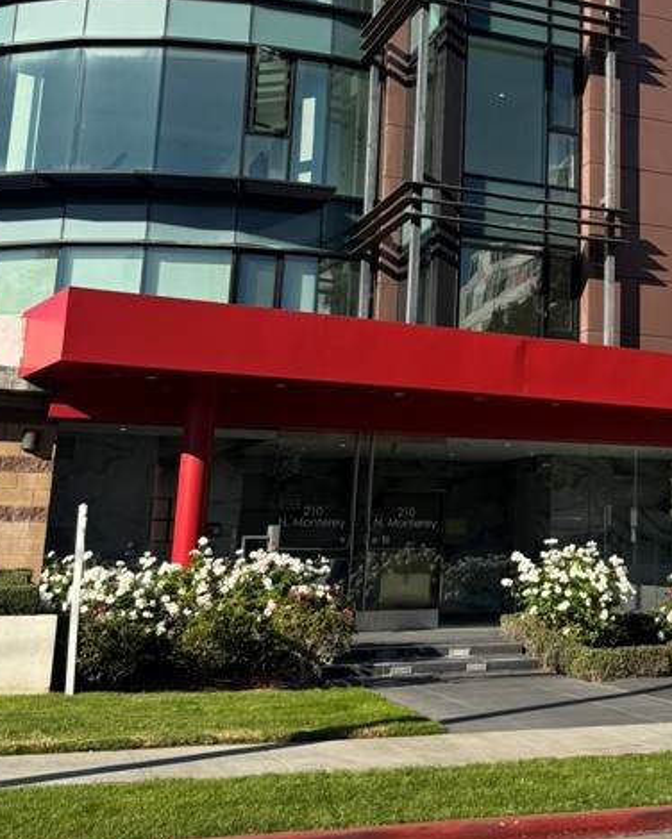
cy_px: 236
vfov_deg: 36.0
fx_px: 1268
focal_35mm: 51
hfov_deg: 28.6
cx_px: 602
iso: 80
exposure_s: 1/3597
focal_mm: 6.76
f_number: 1.78
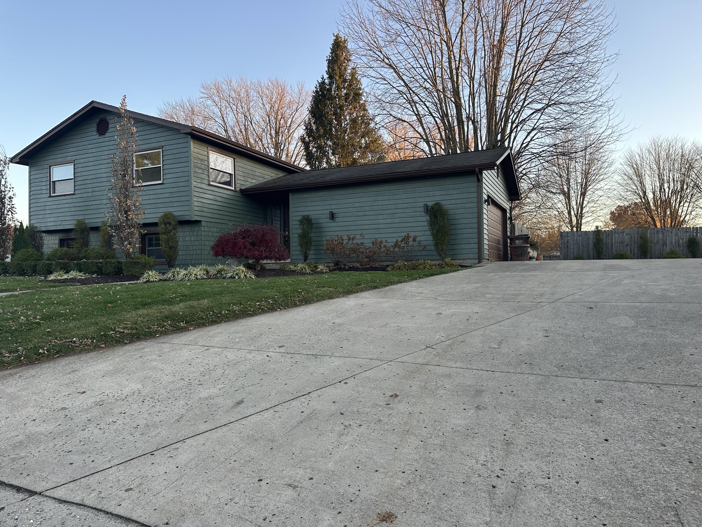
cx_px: 351
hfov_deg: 71.6
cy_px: 264
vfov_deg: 56.8
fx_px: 487
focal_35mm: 24
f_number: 1.78
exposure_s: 1/426
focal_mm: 6.86
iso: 80
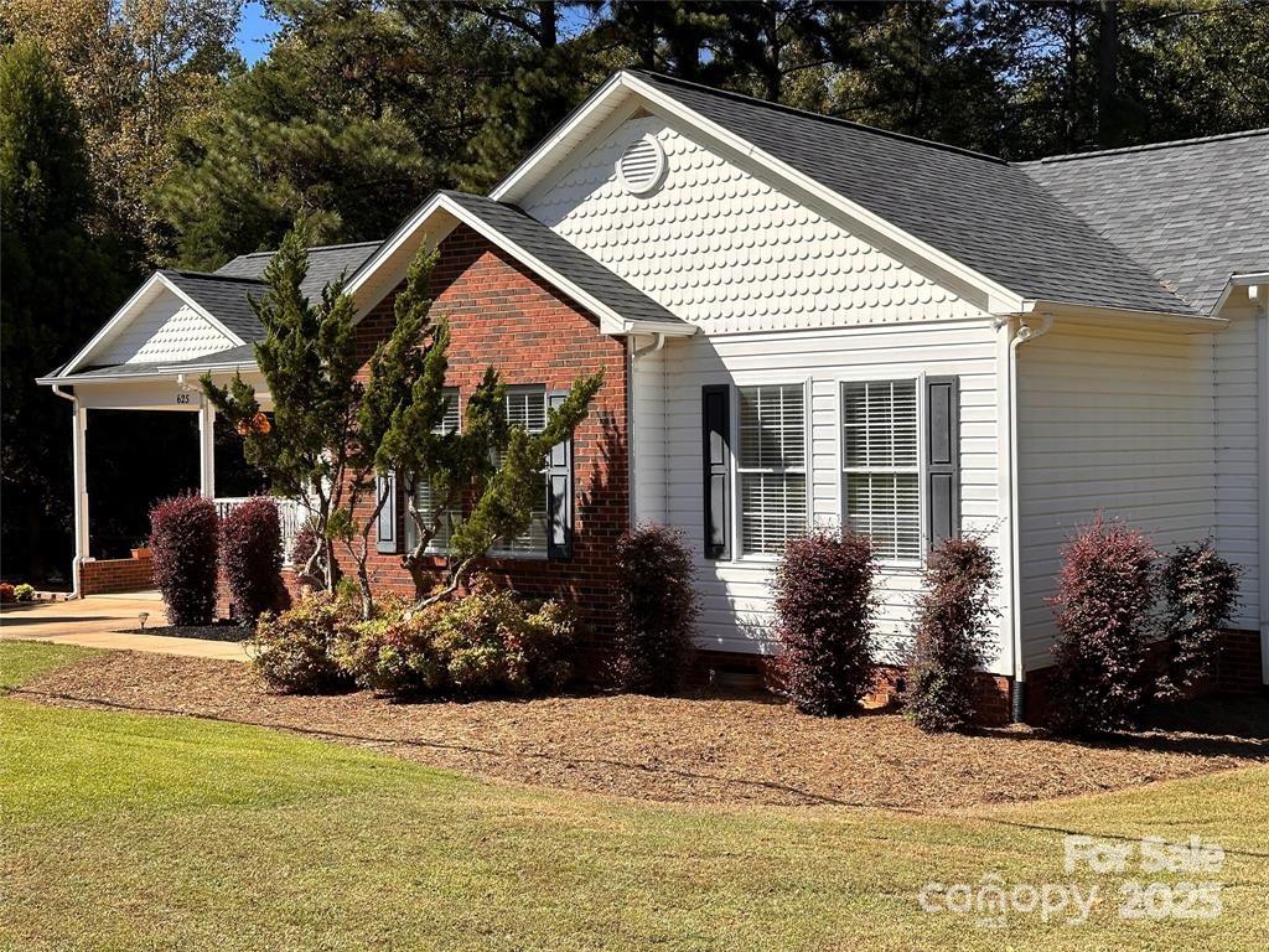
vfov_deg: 30.3
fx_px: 1760
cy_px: 476
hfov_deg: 39.7
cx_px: 634
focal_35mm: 48
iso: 64
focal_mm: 6.86
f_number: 1.78
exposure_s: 1/3731
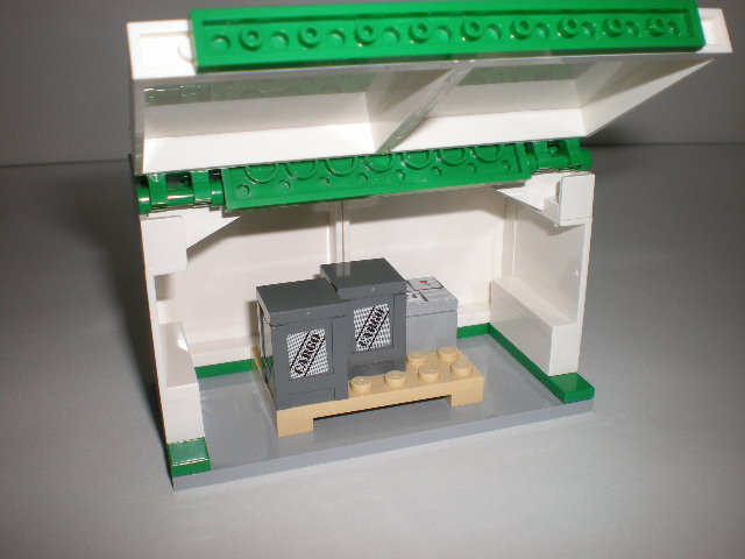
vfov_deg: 37.7
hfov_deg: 49.0
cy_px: 280
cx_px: 372
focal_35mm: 38
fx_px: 818
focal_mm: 6.3
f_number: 4.6
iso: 64
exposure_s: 1/60
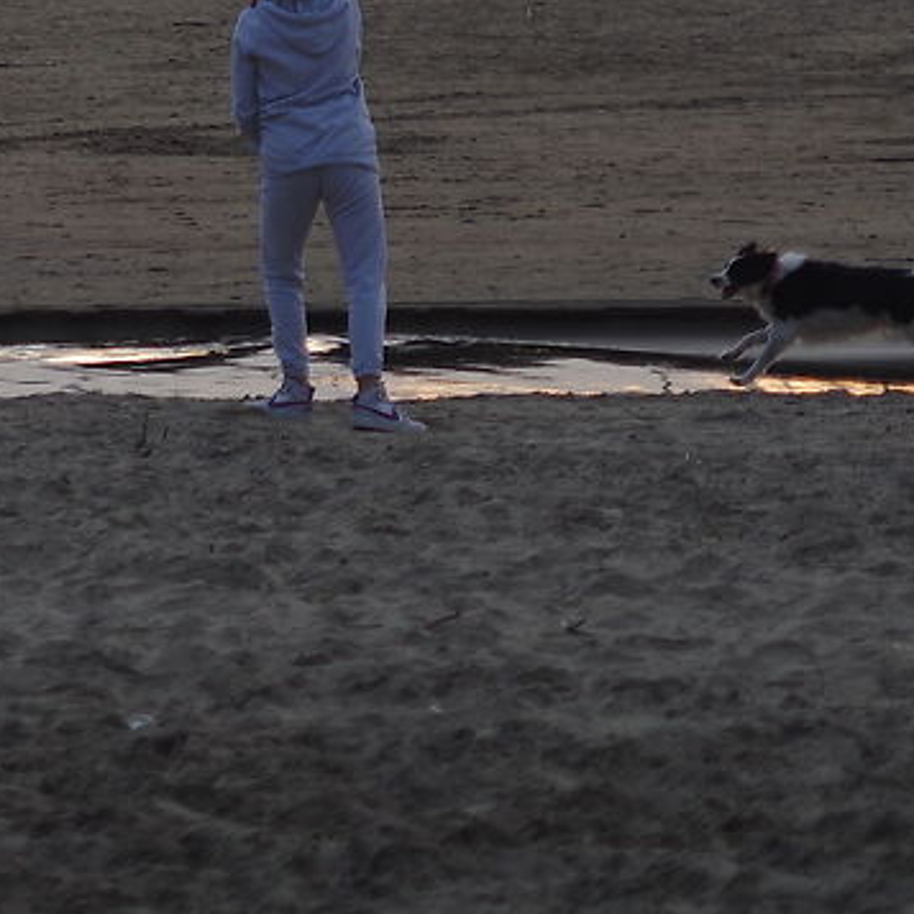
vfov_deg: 4.4
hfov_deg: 4.4
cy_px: -251
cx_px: -261
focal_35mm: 400
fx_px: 11949
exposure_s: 1/400
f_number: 2.8
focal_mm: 70
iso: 100
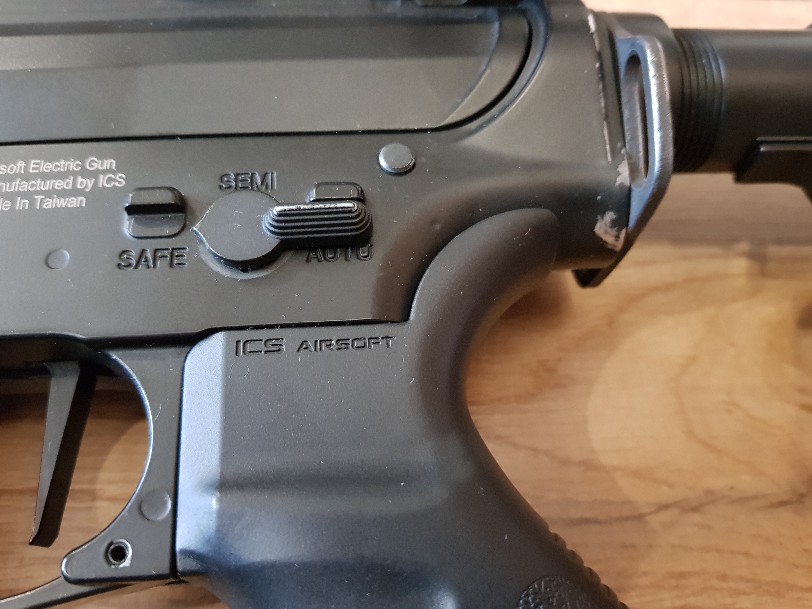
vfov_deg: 53.1
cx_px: 406
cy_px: 304
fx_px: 610
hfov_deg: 67.3
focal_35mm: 26
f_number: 1.7
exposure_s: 1/10
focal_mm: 4.2
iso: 500
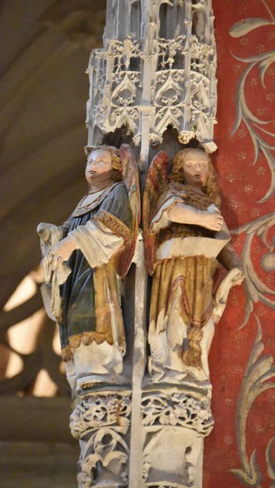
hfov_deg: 8.1
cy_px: 244
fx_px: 1949
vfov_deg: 14.3
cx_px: 133
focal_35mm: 151
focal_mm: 95
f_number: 4.5
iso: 12800
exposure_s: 1/100
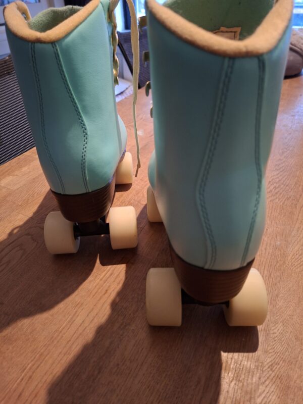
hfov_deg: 58.9
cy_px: 202
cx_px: 152
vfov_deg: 73.9
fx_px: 268
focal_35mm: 23
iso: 500
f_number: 1.8
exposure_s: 1/25
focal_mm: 5.54
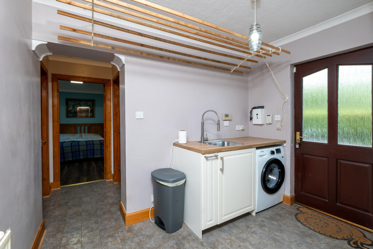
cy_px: 124
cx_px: 186
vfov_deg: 77.3
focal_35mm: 15
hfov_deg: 100.4
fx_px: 155
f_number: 6.4
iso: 200
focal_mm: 10
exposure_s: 1/40
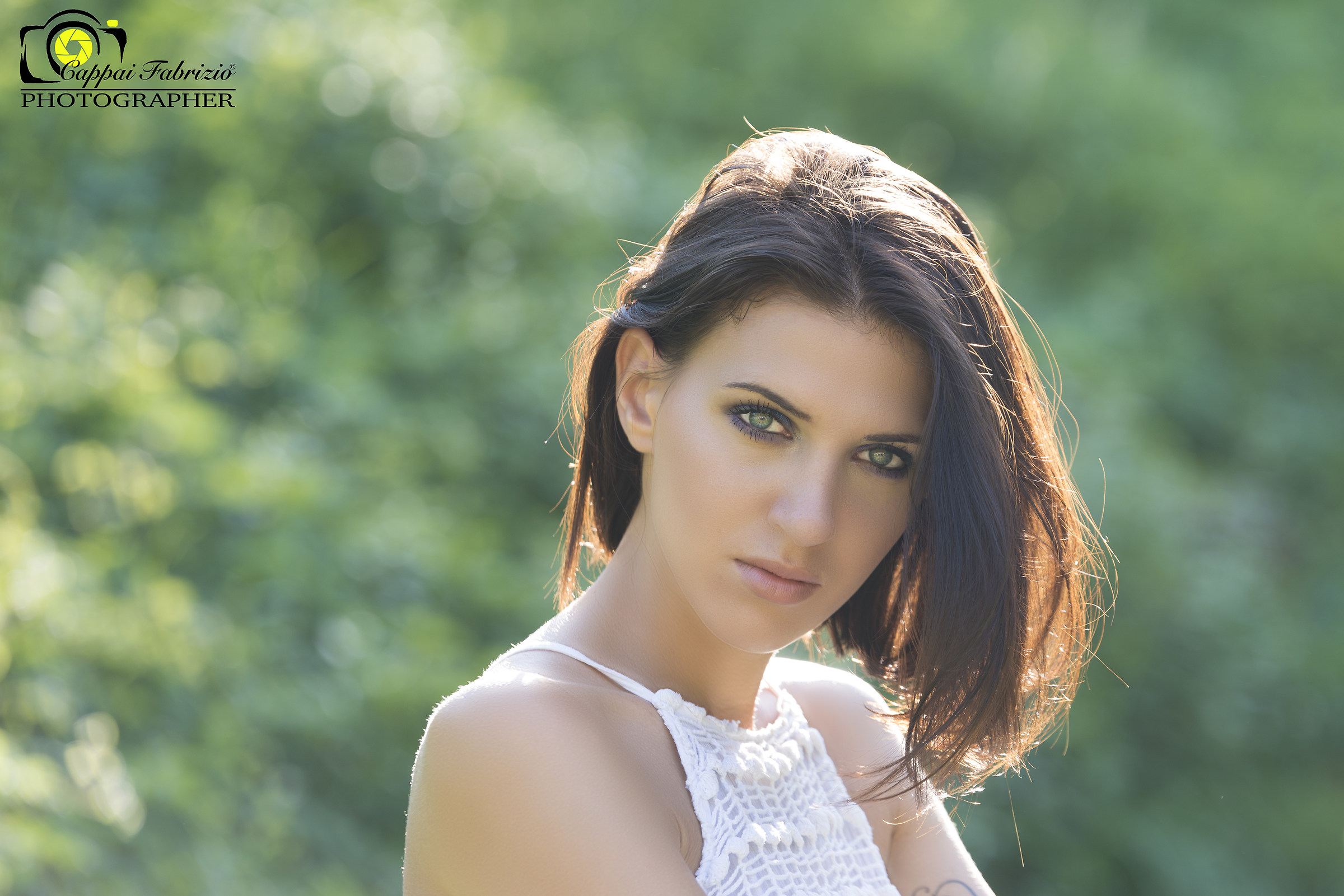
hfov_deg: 12.5
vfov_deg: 8.3
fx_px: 6161
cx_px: 672
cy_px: 448
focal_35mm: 165
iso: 200
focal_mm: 165
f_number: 4.5
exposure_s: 1/200
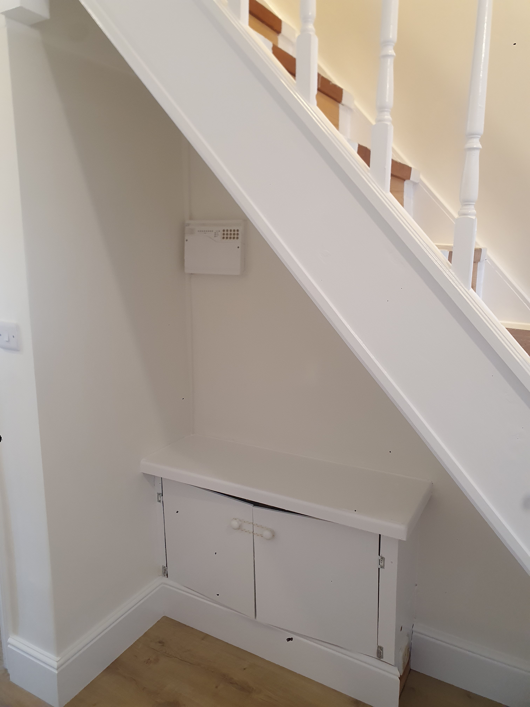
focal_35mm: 26
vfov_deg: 67.3
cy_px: 354
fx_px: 531
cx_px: 265
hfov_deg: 53.1
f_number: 2.4
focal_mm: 4.32
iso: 200
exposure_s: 1/50
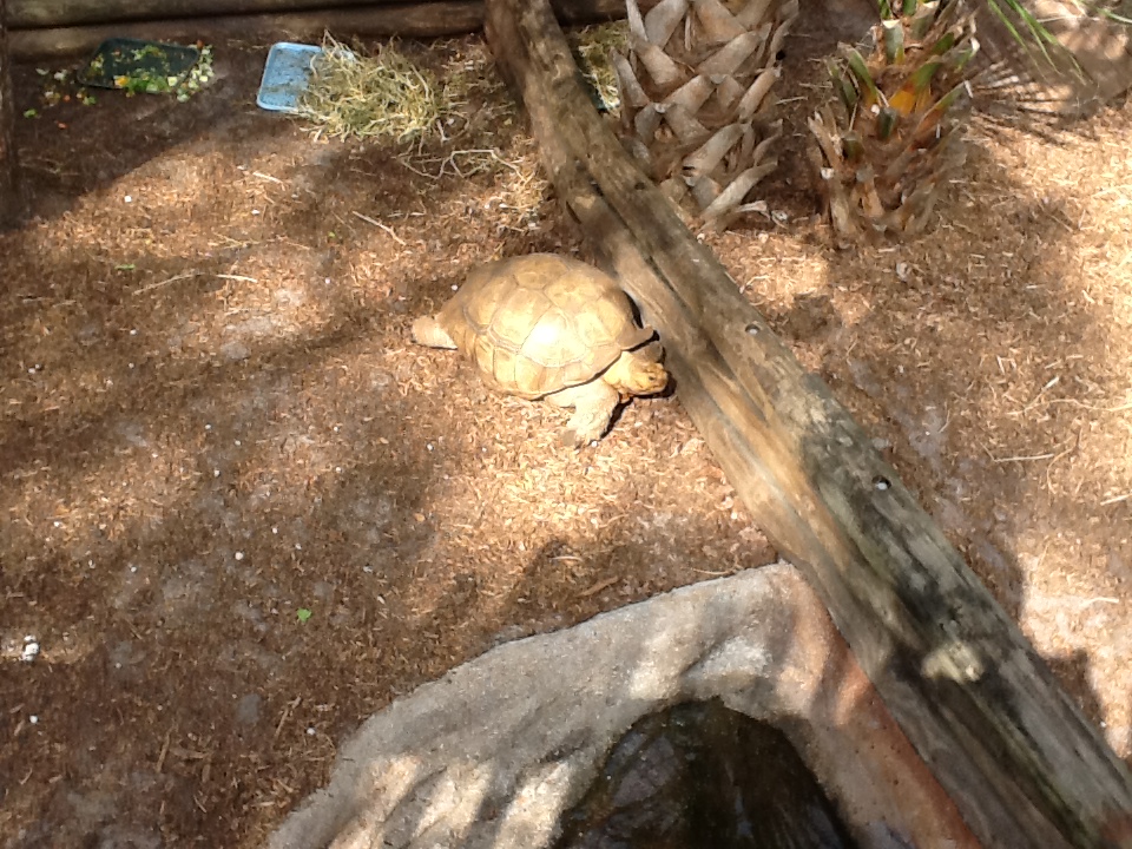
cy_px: 424
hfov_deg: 56.8
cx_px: 566
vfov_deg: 44.2
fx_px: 1046
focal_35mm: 32
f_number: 2.4
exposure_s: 1/569
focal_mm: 2.03
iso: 64
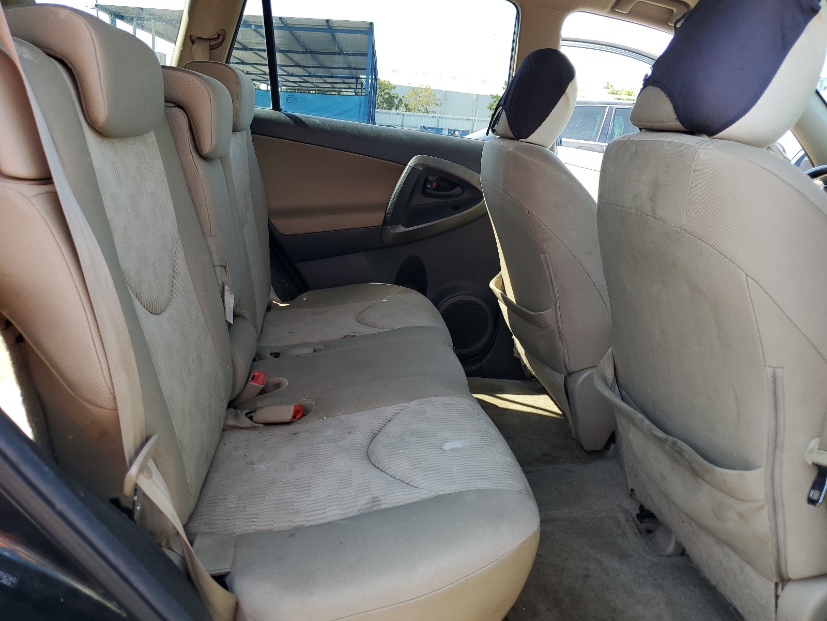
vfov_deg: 53.1
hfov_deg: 67.3
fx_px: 621
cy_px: 310
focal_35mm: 26
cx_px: 414
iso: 50
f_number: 1.5
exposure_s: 1/208
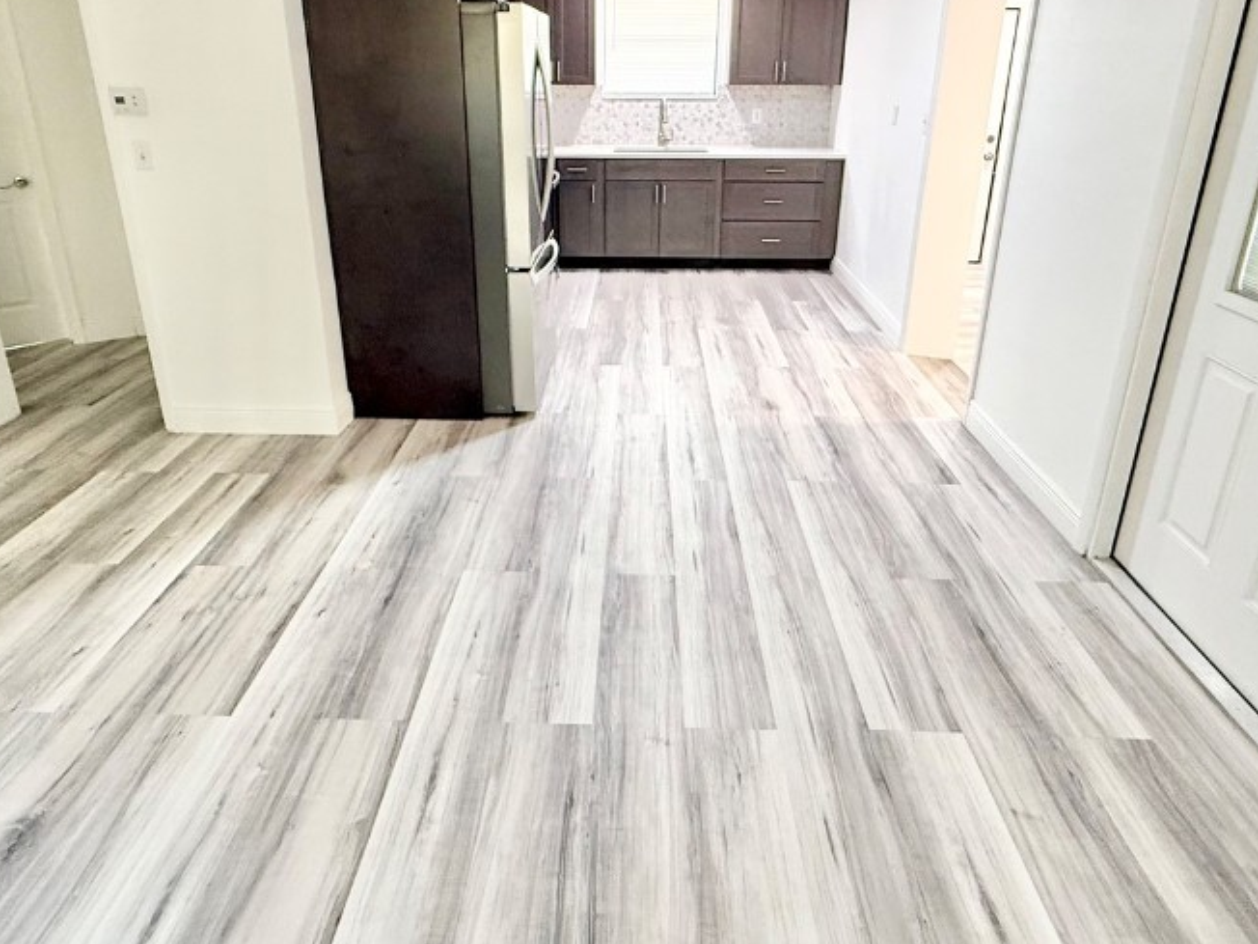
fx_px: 800
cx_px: 623
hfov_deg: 76.4
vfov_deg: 59.9
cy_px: 326
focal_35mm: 22
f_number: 2.2
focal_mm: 2.22
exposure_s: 1/60
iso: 320
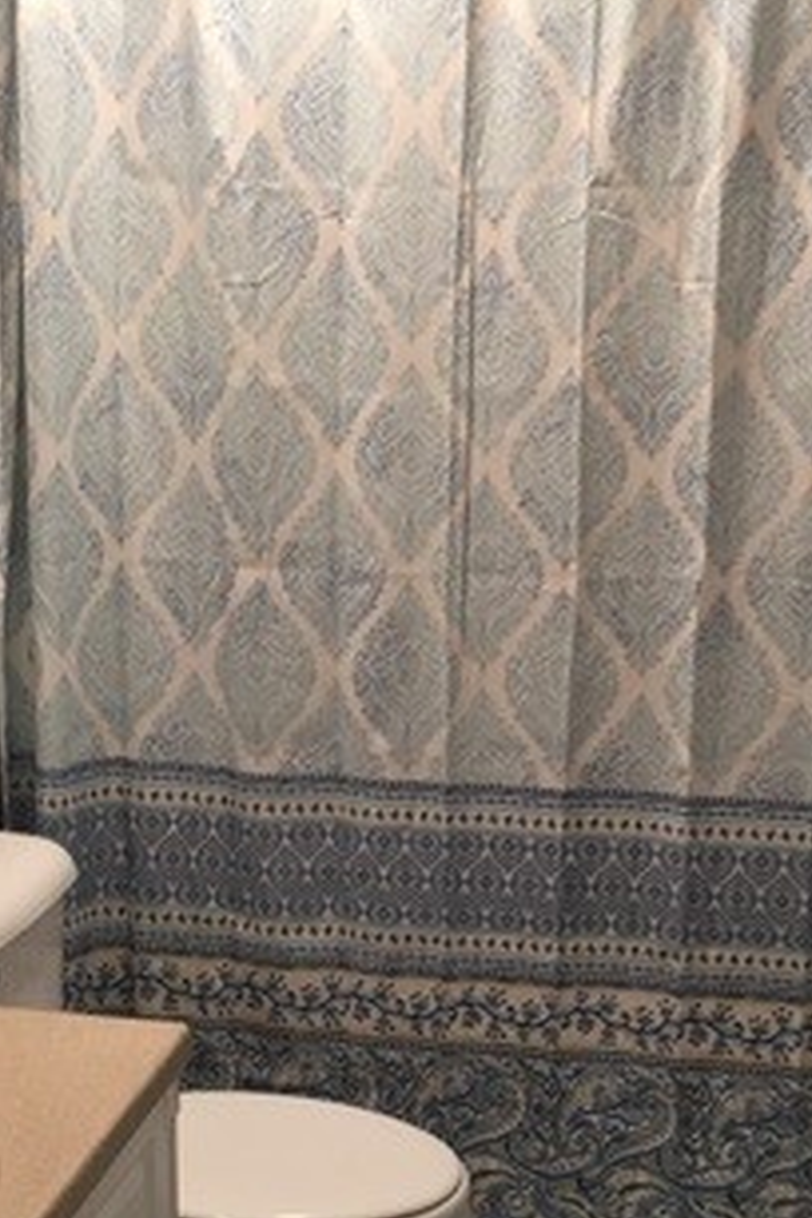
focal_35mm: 63
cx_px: 398
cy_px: 864
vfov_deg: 31.5
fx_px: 2131
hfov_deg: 21.6
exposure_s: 1/30
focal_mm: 4.15
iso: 64
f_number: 2.2
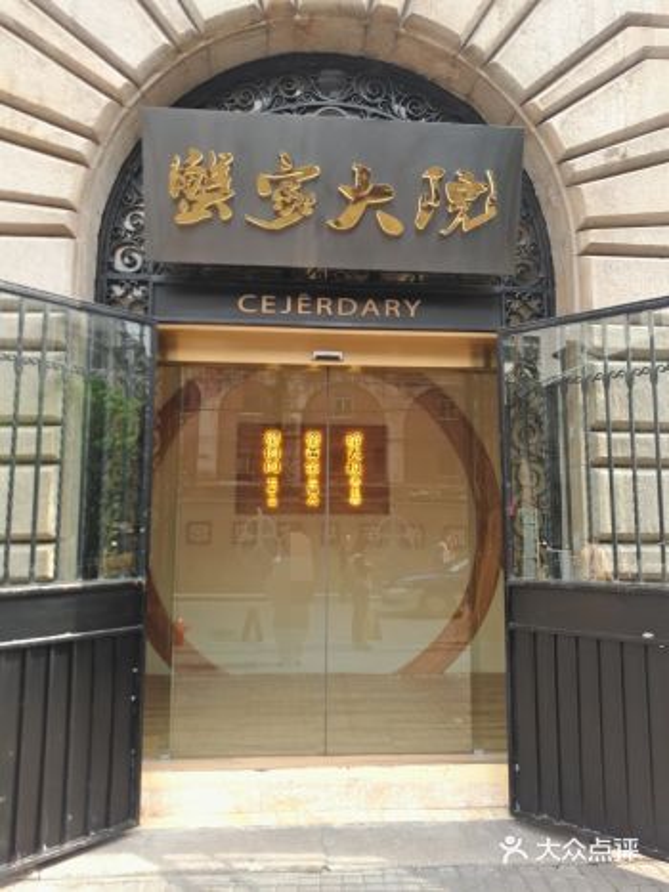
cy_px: 446
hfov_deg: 45.4
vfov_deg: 58.4
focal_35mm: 31
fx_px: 799
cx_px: 334
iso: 40
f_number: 2.2
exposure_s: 1/217
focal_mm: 4.73
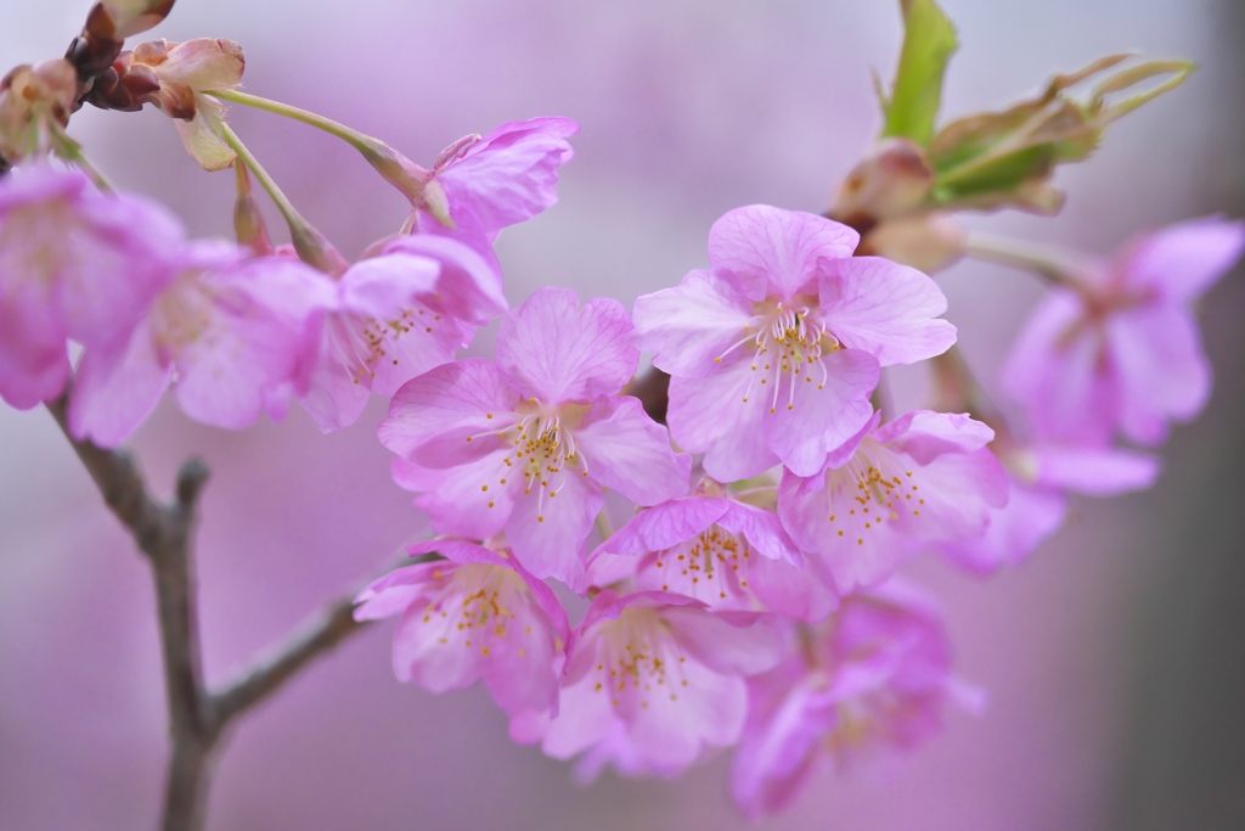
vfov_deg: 4.6
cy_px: 416
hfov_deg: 6.9
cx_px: 622
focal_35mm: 300
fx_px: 10376
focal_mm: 300
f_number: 5.6
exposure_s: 1/400
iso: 800
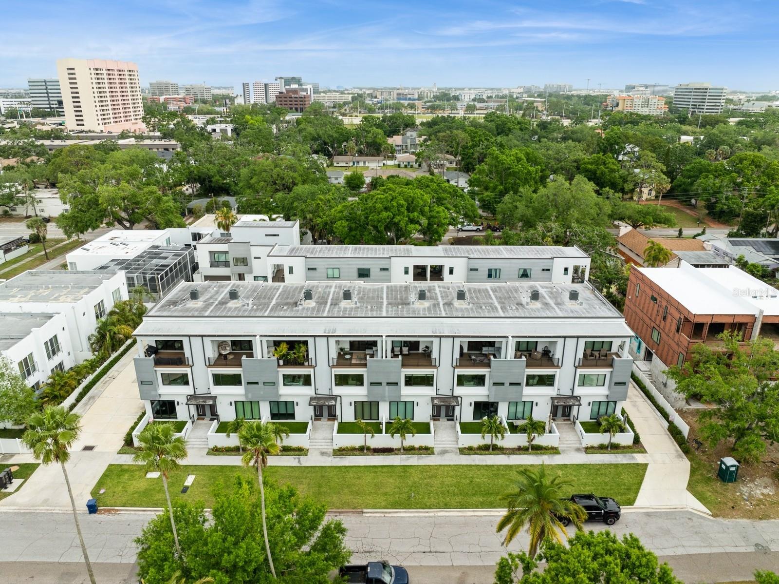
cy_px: 292
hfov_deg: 71.6
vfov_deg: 56.8
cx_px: 390
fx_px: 540
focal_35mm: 24
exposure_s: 1/1250
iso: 110
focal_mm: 12.29
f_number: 2.8
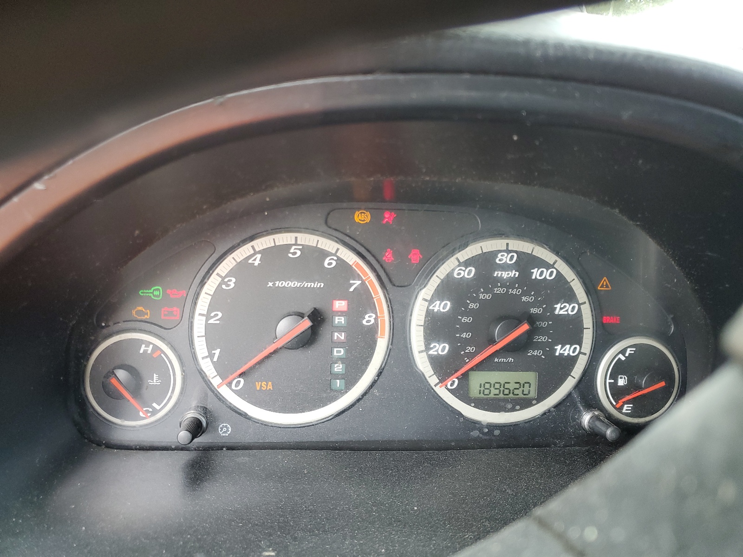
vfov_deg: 53.1
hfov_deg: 67.3
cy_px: 278
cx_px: 372
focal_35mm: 26
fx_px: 558
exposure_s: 1/120
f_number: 1.5
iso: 85
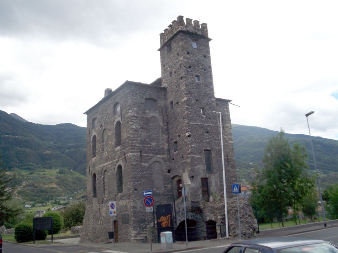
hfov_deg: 51.4
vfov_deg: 39.7
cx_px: 169
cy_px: 126
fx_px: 352
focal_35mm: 36
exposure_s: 1/319
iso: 100
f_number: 4.5
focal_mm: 5.9
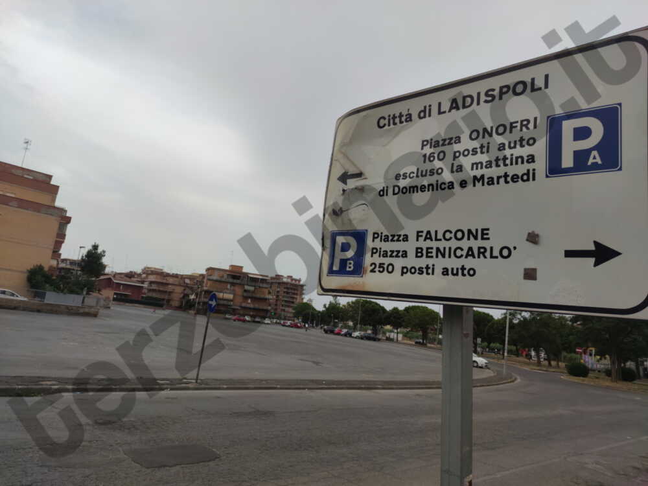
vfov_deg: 56.8
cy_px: 243
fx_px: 449
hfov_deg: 71.6
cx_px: 324
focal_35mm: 24
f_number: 1.69
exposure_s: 1/356
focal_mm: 6.72
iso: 50
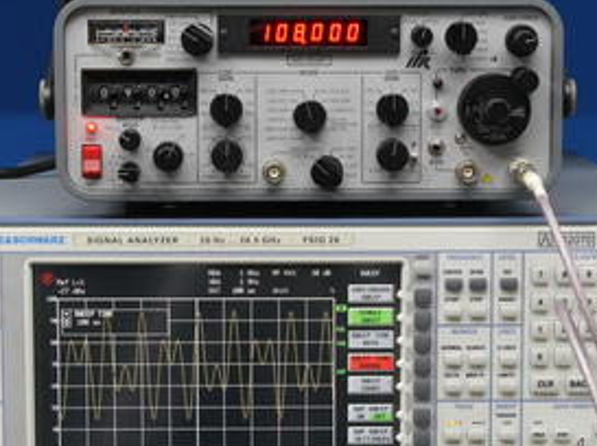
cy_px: 308
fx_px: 2325
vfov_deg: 10.9
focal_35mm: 135
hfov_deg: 14.6
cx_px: 315
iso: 400
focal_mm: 46
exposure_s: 1/3.2
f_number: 9
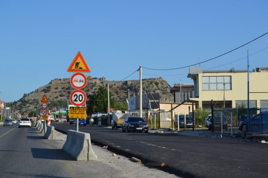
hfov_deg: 29.2
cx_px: 134
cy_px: 89
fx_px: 514
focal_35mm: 69
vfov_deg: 19.7
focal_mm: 46
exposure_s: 1/250
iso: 100
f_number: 8
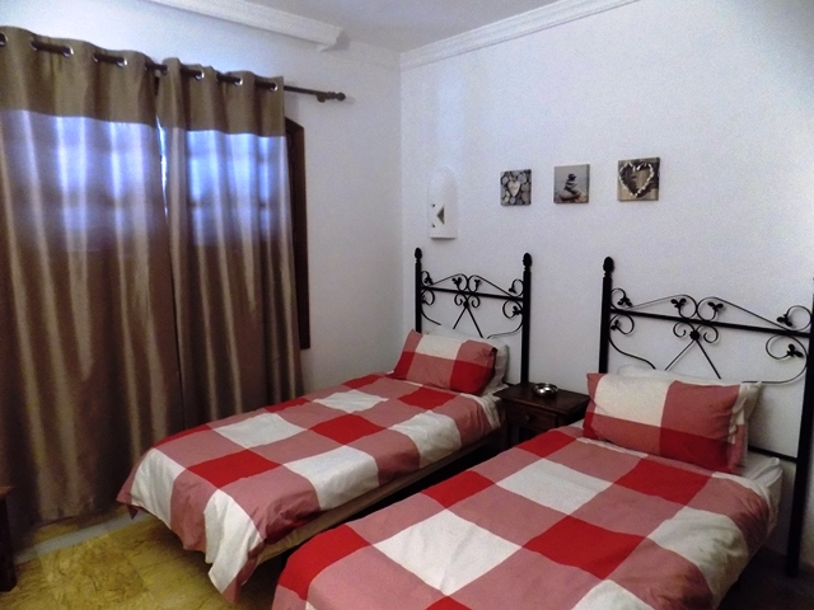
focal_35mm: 23
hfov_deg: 73.9
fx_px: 541
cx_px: 407
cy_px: 305
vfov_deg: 58.9
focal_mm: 4
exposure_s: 1/10
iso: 400
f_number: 3.1
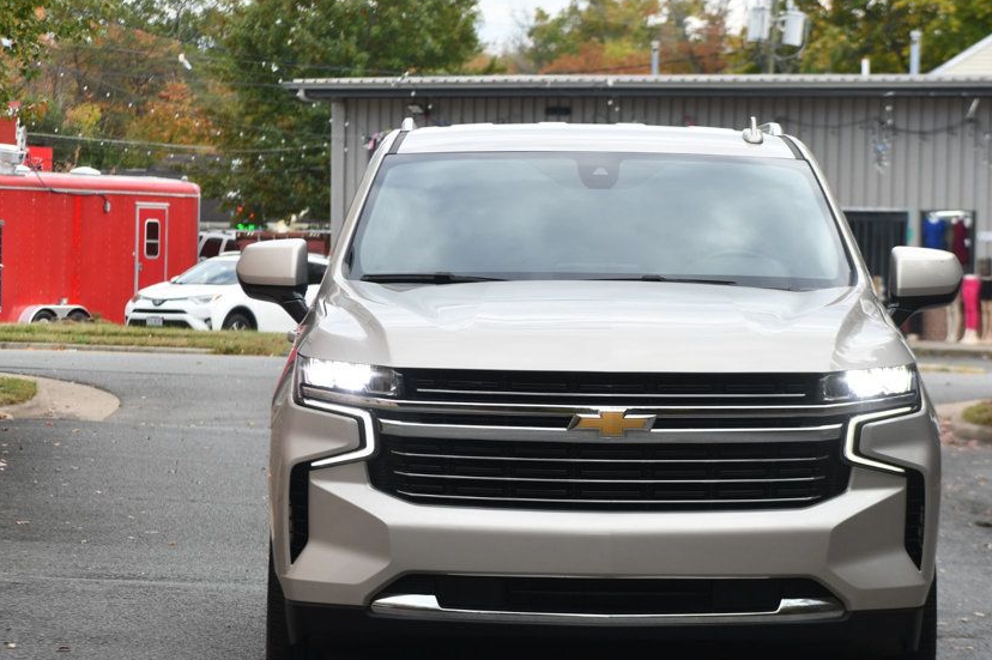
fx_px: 4599
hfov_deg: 12.3
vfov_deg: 8.2
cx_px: 589
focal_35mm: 167
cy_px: 376
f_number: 6.3
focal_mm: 90
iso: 200
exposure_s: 1/250
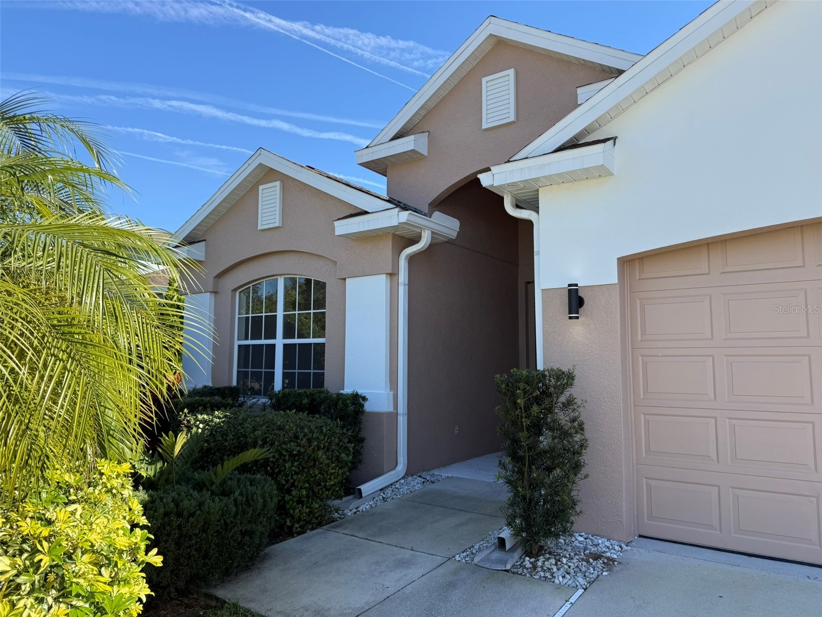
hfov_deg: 71.6
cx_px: 411
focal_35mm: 24
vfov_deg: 56.8
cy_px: 308
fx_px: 570
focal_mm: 6.76
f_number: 1.78
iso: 80
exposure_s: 1/1949
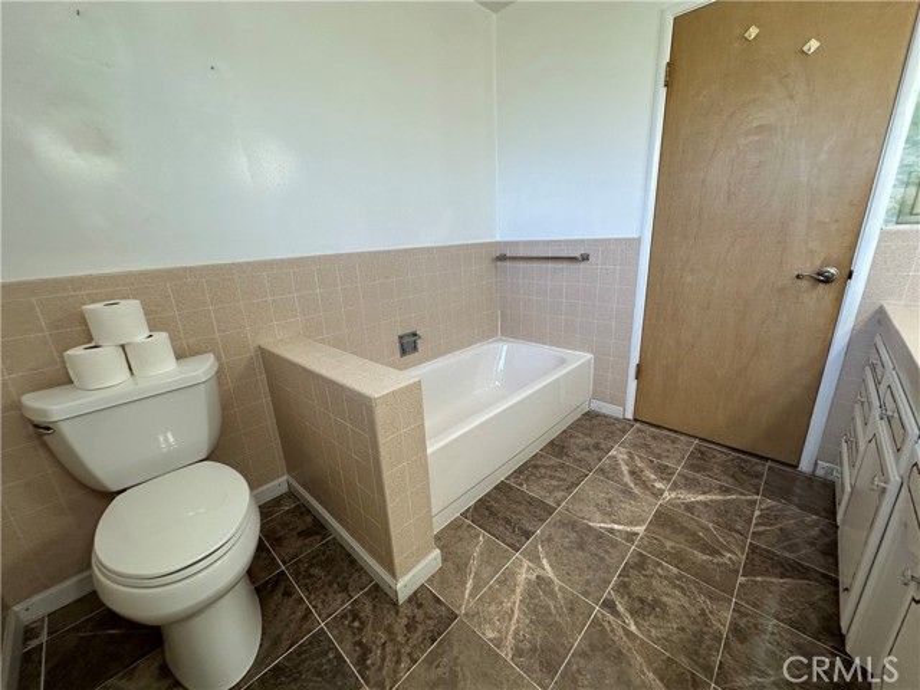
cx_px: 460
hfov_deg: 102.1
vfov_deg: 85.7
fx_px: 372
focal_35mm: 14
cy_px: 345
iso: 160
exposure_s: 1/120
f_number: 2.2
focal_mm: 2.22
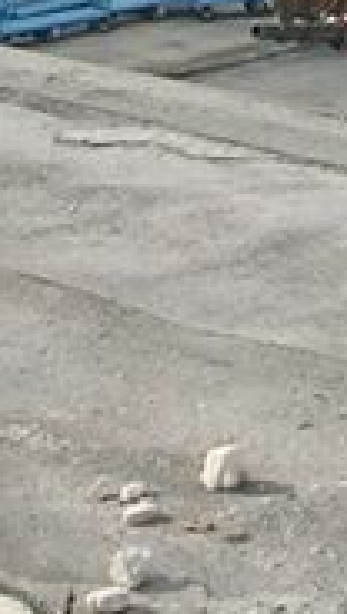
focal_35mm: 230
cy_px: -210
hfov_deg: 5.3
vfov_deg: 9.2
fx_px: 3748
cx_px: 527
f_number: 5.6
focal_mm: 5.8
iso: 50
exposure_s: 1/243
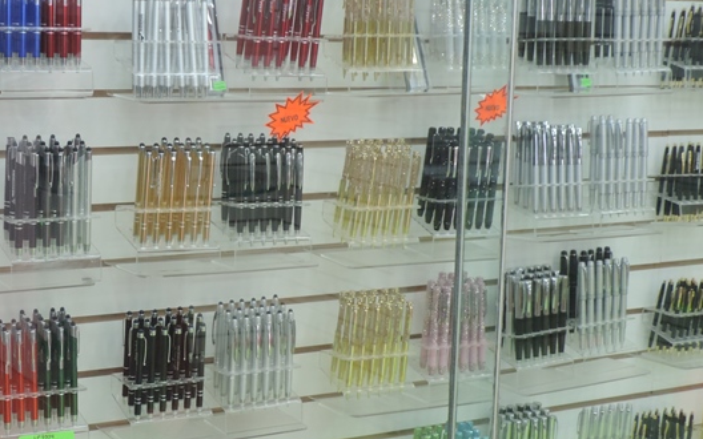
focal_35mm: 69
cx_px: 184
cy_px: 217
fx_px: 1322
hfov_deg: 29.4
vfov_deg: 18.9
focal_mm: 7.6
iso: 220
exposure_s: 1/50
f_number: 3.4
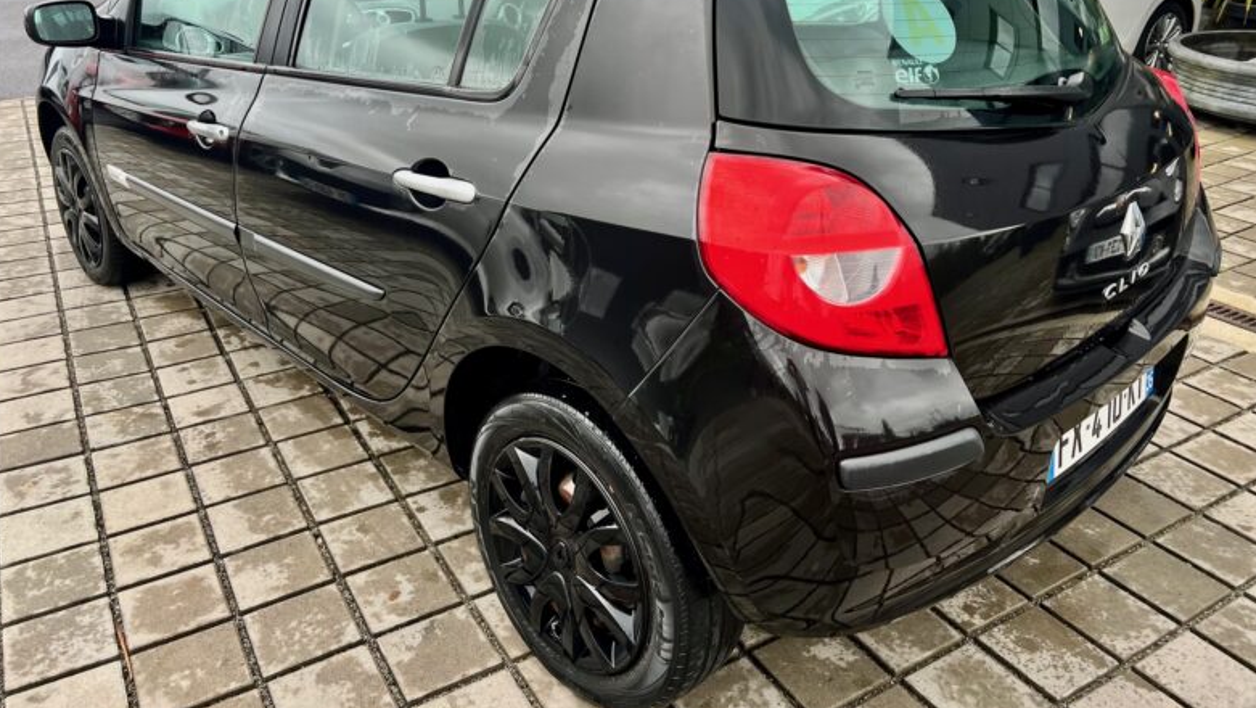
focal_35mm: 29
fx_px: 966
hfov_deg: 66.0
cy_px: 253
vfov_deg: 39.9
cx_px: 626
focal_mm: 5.7
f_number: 1.5
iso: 50
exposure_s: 1/558
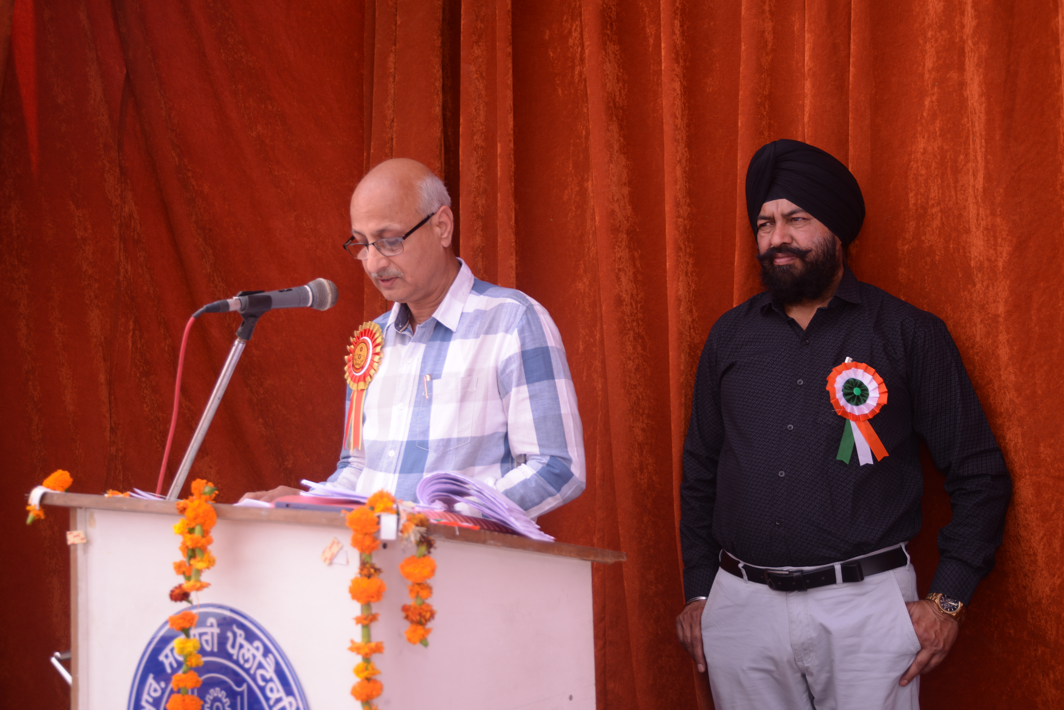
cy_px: 355
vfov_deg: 27.0
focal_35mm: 50
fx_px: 1478
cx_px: 532
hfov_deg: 39.6
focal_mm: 50
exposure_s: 1/125
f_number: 5.6
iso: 200
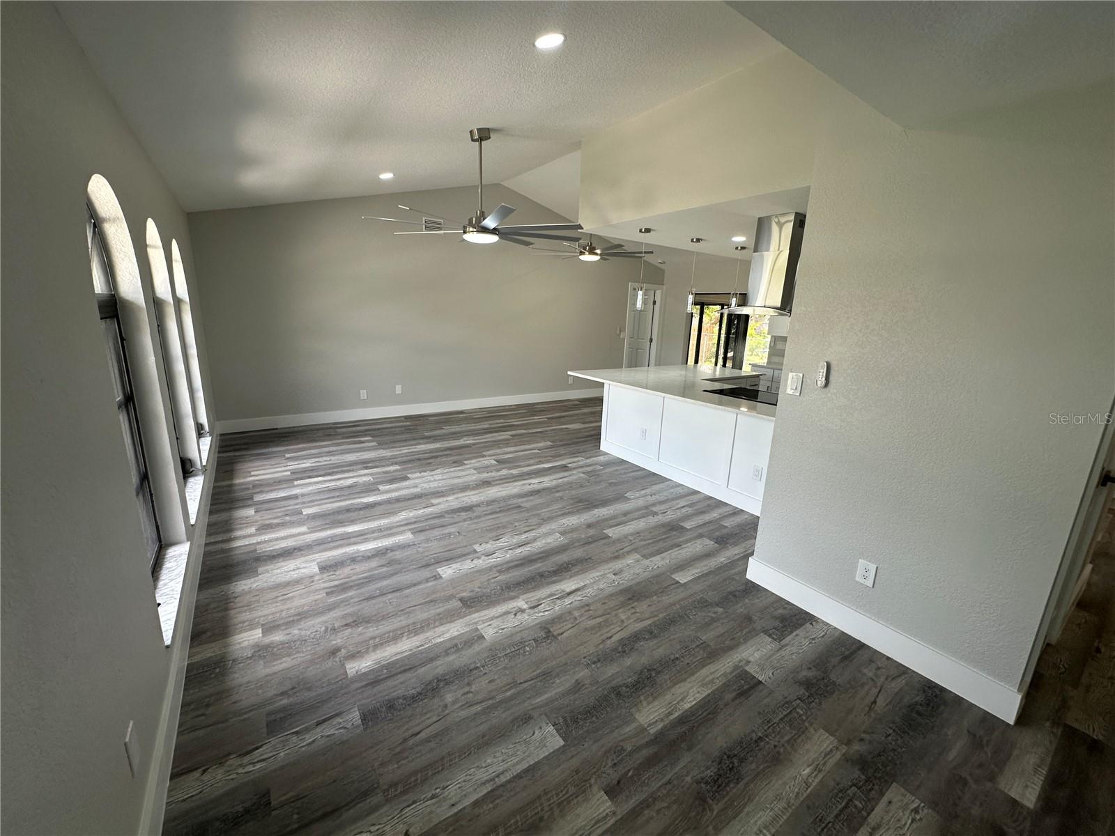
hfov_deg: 102.1
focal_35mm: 14
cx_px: 558
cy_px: 418
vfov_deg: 85.7
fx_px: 451
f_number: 2.2
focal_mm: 2.22
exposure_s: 1/120
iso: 80
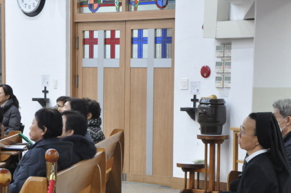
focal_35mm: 140
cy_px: 155
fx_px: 1130
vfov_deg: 9.7
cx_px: 119
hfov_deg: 14.7
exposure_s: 1/30
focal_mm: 58
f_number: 5
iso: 1600
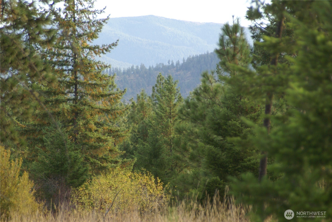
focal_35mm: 300
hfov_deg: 6.9
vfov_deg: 4.6
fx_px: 2770
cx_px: 166
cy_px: 111
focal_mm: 200
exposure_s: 1/250
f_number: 6.3
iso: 400
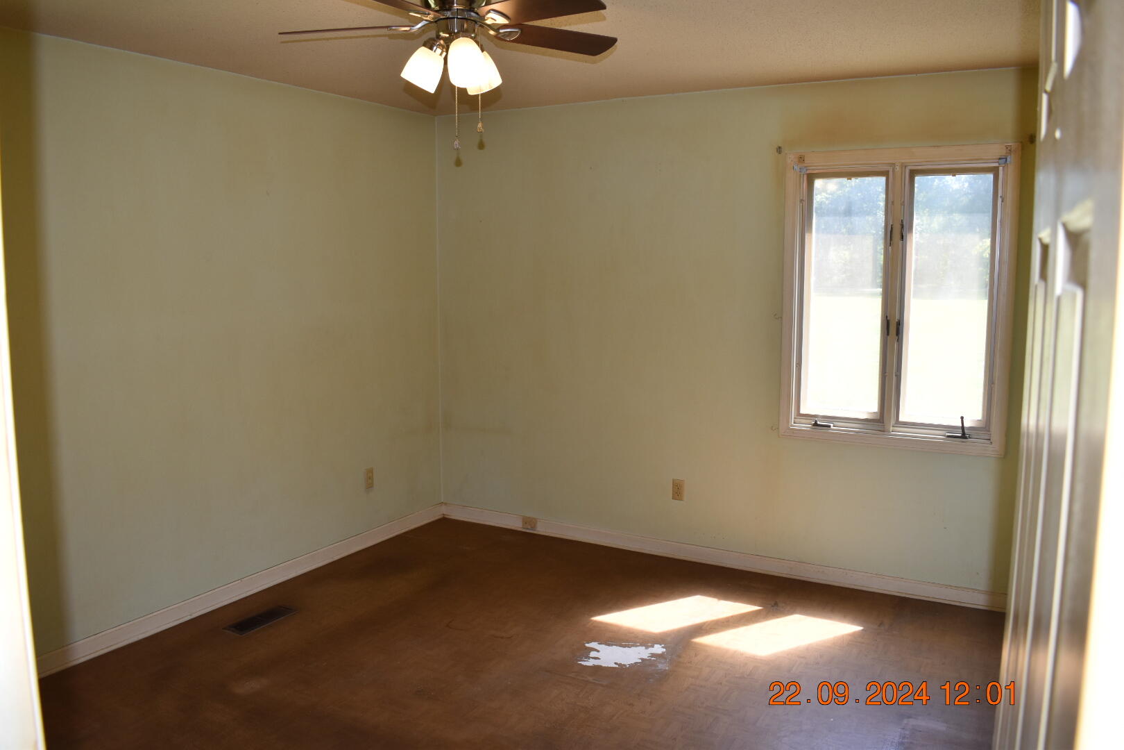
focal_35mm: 27
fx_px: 843
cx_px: 562
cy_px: 375
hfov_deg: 67.4
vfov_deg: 47.9
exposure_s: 1/200
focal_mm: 18
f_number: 5
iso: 500
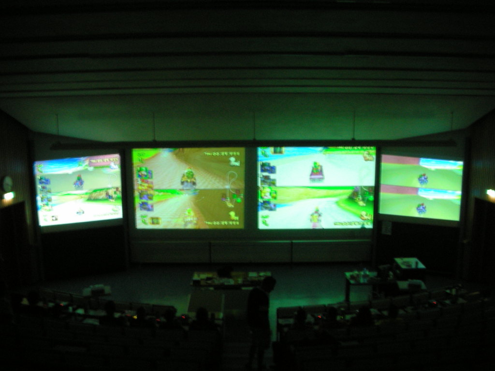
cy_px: 186
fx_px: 500
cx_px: 248
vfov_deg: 40.7
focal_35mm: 35
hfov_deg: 52.6
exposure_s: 1/3.3
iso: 200
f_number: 3
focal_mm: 5.8
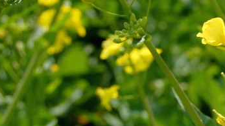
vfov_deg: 6.8
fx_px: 1050
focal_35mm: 176
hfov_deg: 12.0
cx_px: 272
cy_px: -28
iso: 200
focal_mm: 38
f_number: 8
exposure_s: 1/500
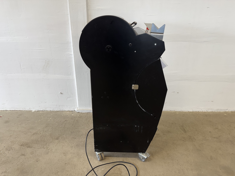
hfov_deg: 71.6
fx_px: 163
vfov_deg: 56.8
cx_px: 118
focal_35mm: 24
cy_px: 88
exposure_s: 1/100
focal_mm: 6.76
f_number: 1.78
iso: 100
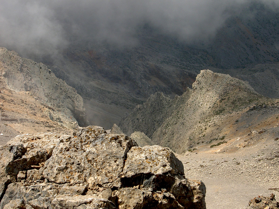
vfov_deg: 19.6
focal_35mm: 75
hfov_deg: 26.0
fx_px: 604
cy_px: 104
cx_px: 140
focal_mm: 12.4
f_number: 7.1
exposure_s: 1/160
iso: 50
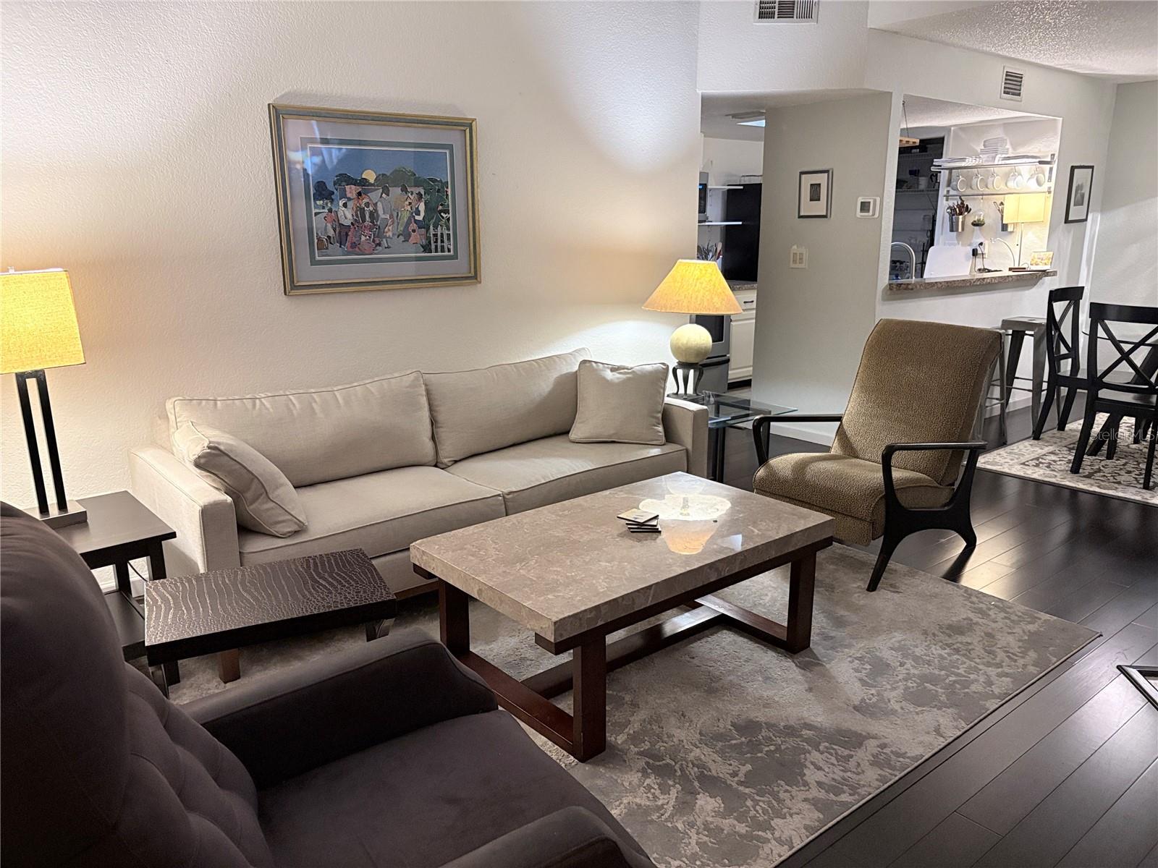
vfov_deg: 53.1
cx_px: 579
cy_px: 434
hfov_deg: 67.3
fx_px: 870
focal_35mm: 26
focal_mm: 5.96
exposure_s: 1/40
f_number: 1.6
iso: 640
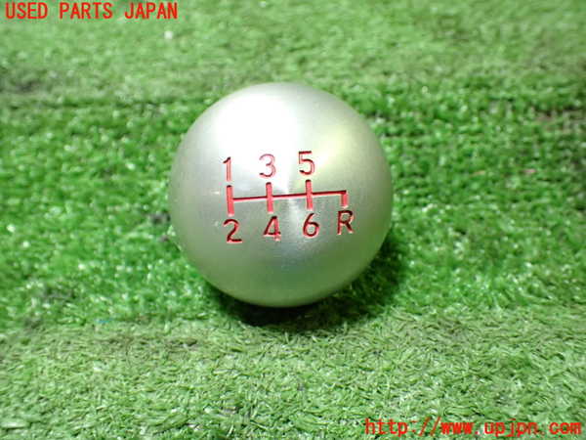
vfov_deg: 44.2
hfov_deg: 56.8
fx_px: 542
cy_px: 220
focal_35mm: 32
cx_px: 293
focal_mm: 5.79
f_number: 2.4
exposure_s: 1/125
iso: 800
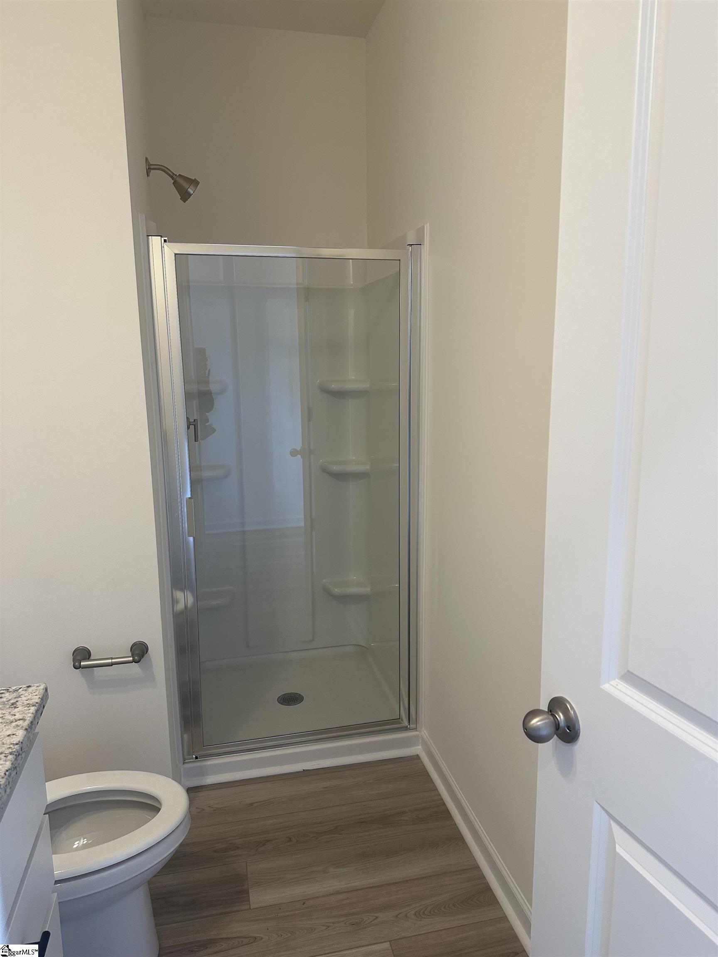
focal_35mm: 24
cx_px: 359
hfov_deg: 56.8
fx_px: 664
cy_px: 478
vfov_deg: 71.6
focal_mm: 6.86
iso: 125
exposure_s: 1/120
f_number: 1.78
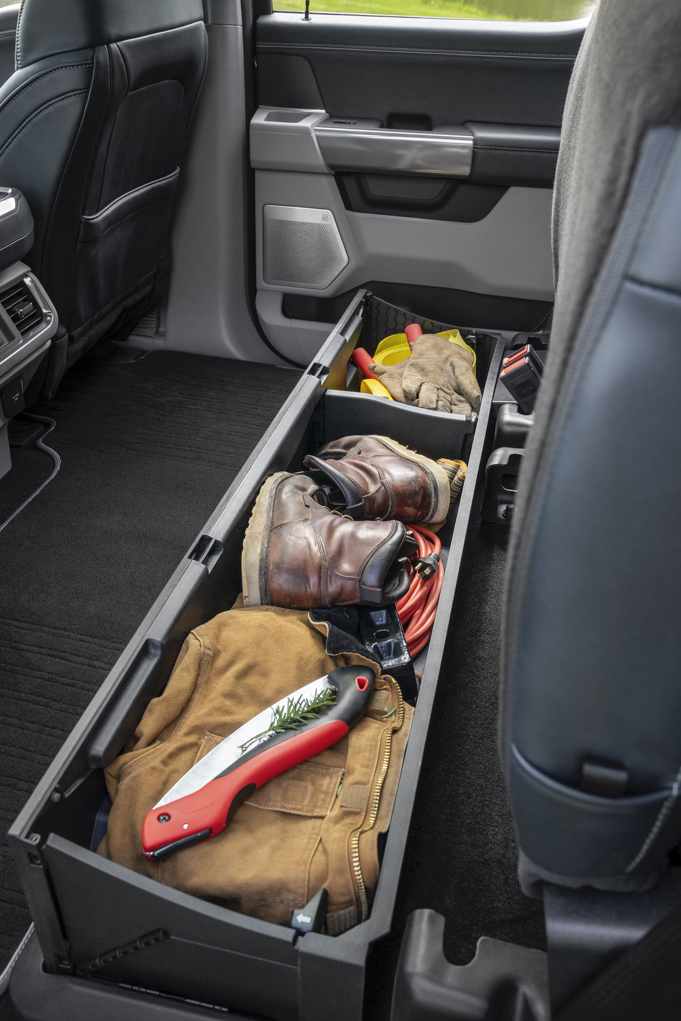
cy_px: 510
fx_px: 880
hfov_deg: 42.3
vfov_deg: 60.3
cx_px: 340
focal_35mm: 31
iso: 400
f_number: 8
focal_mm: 31
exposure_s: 1/80
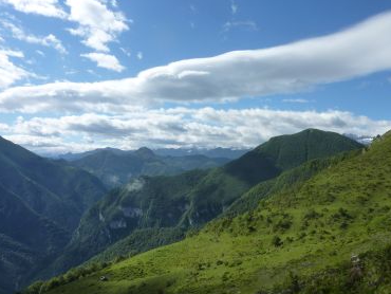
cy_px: 157
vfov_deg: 51.4
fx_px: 305
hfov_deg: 65.2
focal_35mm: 27
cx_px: 207
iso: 125
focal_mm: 4.1
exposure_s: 1/500
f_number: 5.6
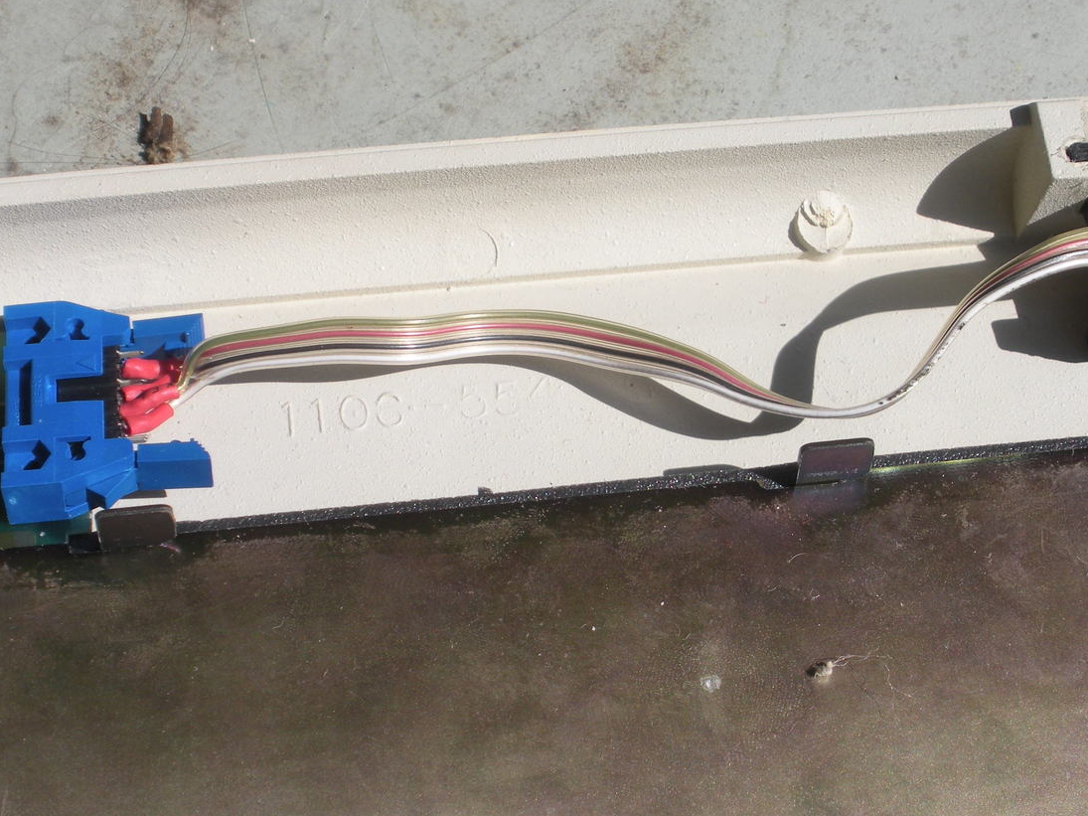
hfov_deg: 25.6
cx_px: 613
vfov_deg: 19.4
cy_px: 362
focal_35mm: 76
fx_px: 2388
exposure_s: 1/502
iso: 64
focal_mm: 9.1
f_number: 4.4
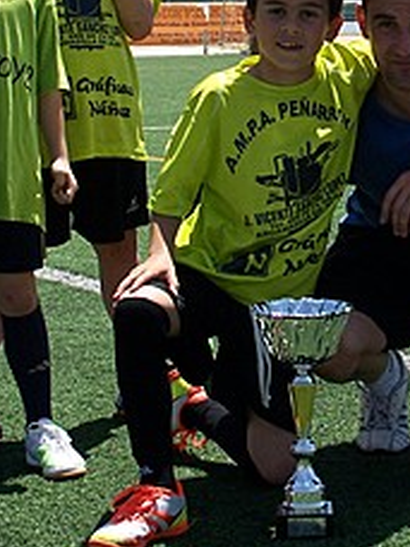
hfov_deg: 10.9
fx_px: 2132
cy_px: 103
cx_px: 417
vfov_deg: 14.5
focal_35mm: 135
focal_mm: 10.7
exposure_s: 1/500
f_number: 4.5
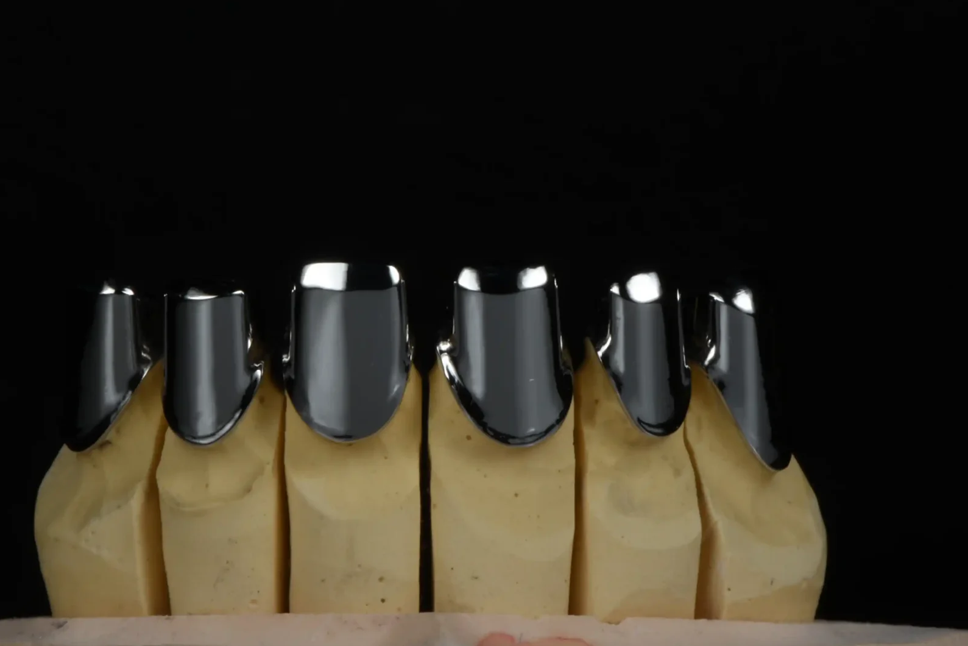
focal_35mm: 254
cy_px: 361
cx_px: 446
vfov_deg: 5.4
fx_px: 6825
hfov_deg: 8.1
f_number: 36
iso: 125
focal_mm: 105
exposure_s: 1/125
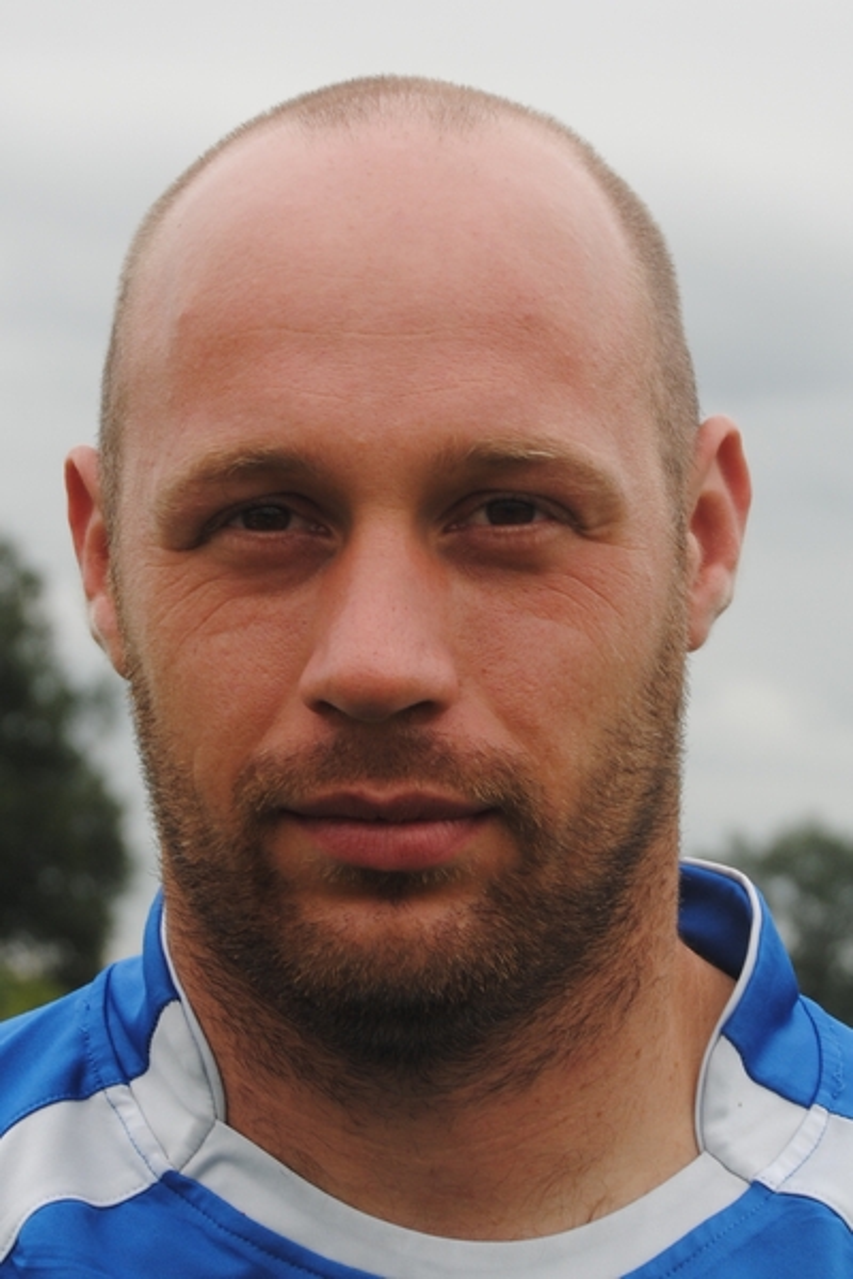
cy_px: 640
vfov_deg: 24.6
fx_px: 2932
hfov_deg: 16.6
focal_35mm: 82
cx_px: 426
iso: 100
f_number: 5.6
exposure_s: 1/125
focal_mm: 55
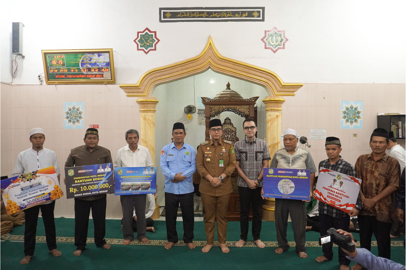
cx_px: 203
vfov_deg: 28.1
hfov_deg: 41.1
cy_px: 135
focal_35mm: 48
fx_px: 541
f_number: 4
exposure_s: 1/1250
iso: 200
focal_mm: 32
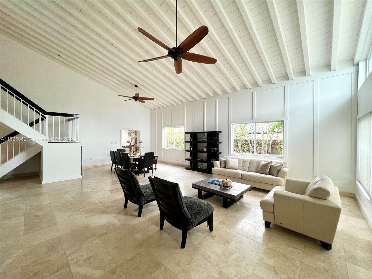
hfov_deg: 106.2
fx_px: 140
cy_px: 140
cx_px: 186
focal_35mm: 13
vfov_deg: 89.9
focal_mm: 1.57
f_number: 1.8
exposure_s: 1/120
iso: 100
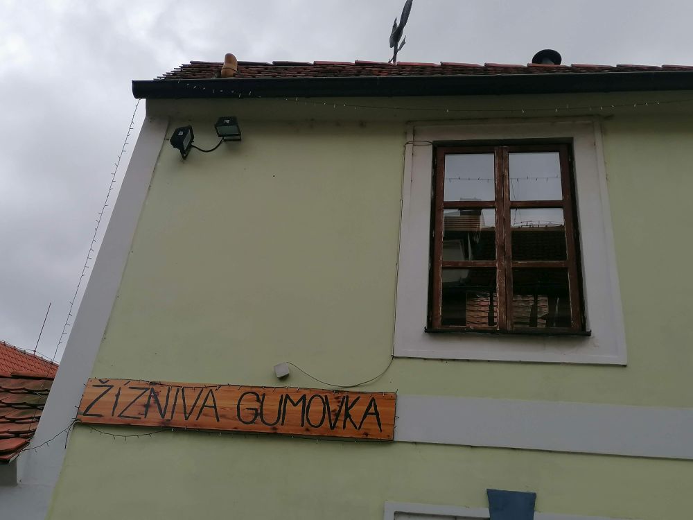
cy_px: 260
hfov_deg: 46.8
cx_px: 346
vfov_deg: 36.0
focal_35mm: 40
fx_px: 801
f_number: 1.8
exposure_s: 1/346
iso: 50
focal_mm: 4.75
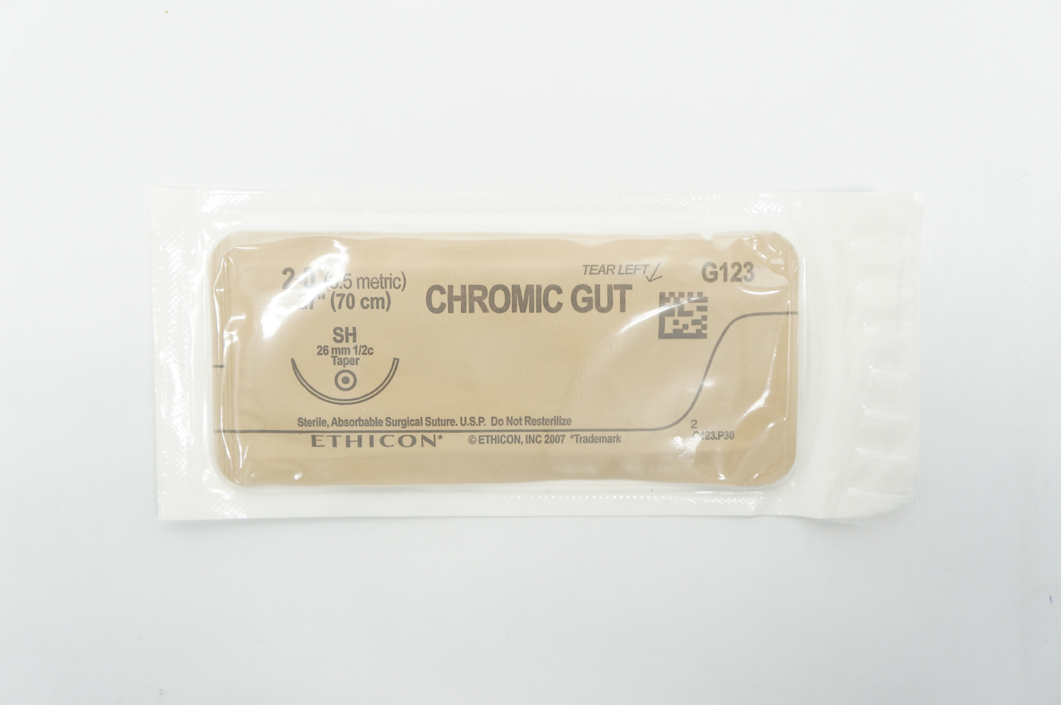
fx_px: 1325
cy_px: 352
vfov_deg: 29.8
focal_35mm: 45
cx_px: 530
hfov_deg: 43.6
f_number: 4
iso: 400
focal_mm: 30
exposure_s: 1/60
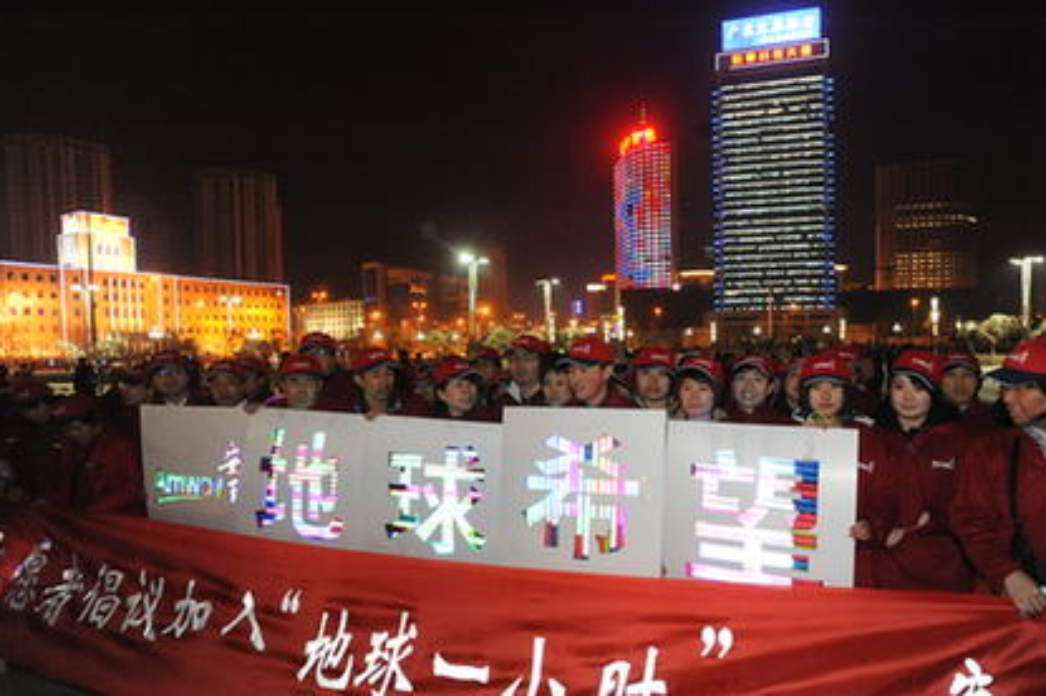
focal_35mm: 22
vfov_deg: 57.1
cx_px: 590
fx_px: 639
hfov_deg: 78.3
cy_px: 374
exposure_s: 1/80
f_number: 4.5
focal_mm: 19
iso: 6400
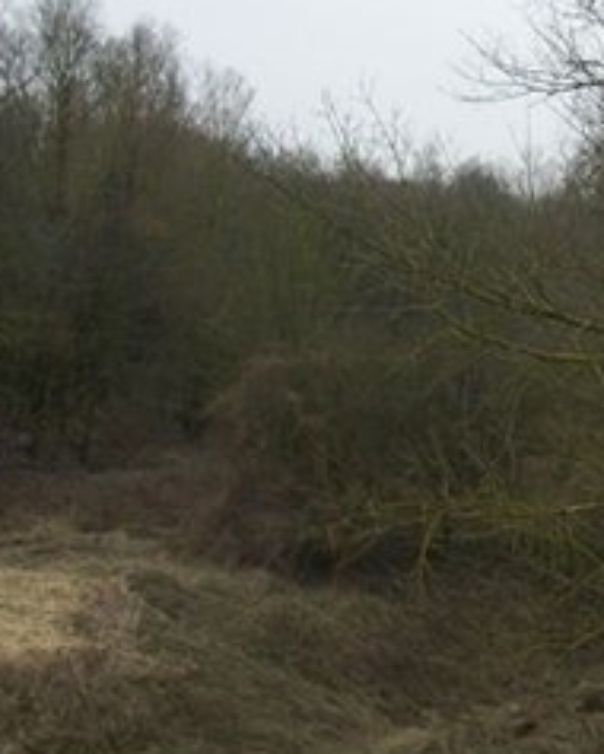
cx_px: 671
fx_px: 1763
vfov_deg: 23.8
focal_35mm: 79
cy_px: 172
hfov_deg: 18.7
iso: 80
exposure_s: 1/60
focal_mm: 5.7
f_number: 8.8
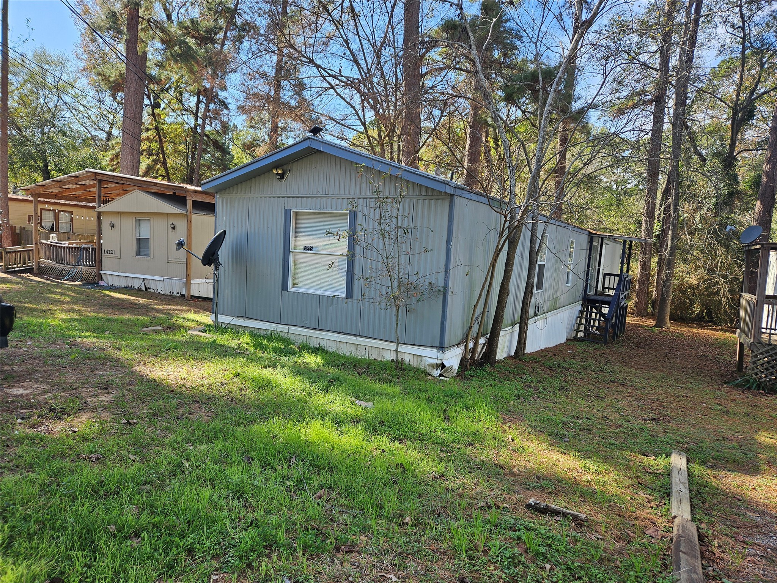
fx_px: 516
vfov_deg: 58.9
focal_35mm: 23
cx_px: 388
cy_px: 292
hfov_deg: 73.9
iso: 25
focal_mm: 5.4
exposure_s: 1/428
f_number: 1.8
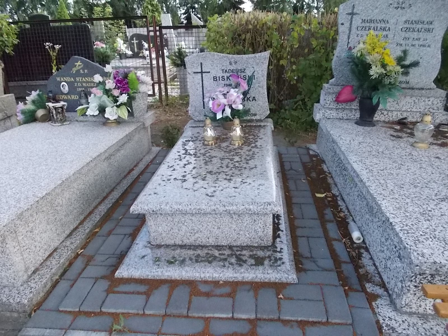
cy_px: 168
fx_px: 336
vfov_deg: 53.1
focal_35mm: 26
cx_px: 224
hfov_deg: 67.3
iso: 400
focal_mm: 4.6
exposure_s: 1/125
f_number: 8
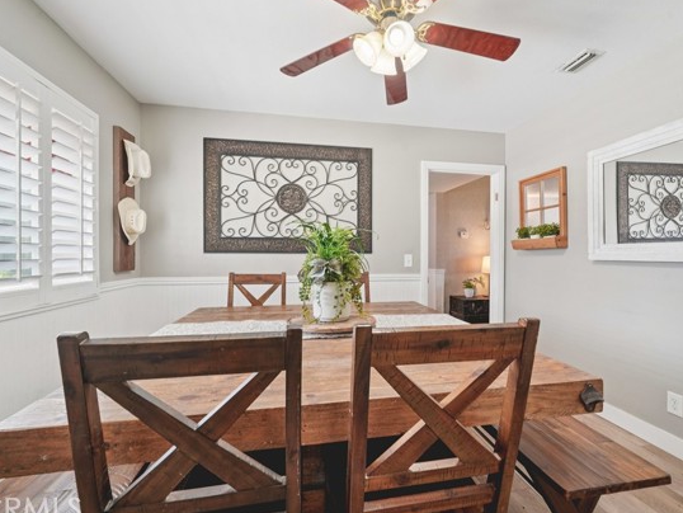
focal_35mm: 16
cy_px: 256
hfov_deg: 94.4
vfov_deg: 78.2
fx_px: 316
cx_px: 361
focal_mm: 14
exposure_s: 1/10
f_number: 8
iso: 400
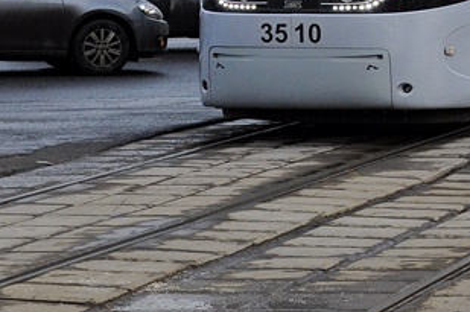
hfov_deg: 10.2
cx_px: 619
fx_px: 2581
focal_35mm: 198
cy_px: -208
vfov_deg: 6.8
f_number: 13
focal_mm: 34
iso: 400
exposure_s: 1/320
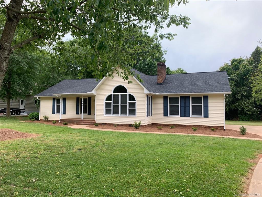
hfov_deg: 67.3
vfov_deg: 53.1
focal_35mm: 26
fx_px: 197
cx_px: 131
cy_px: 98
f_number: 1.8
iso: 25
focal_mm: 4.25
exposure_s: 1/431
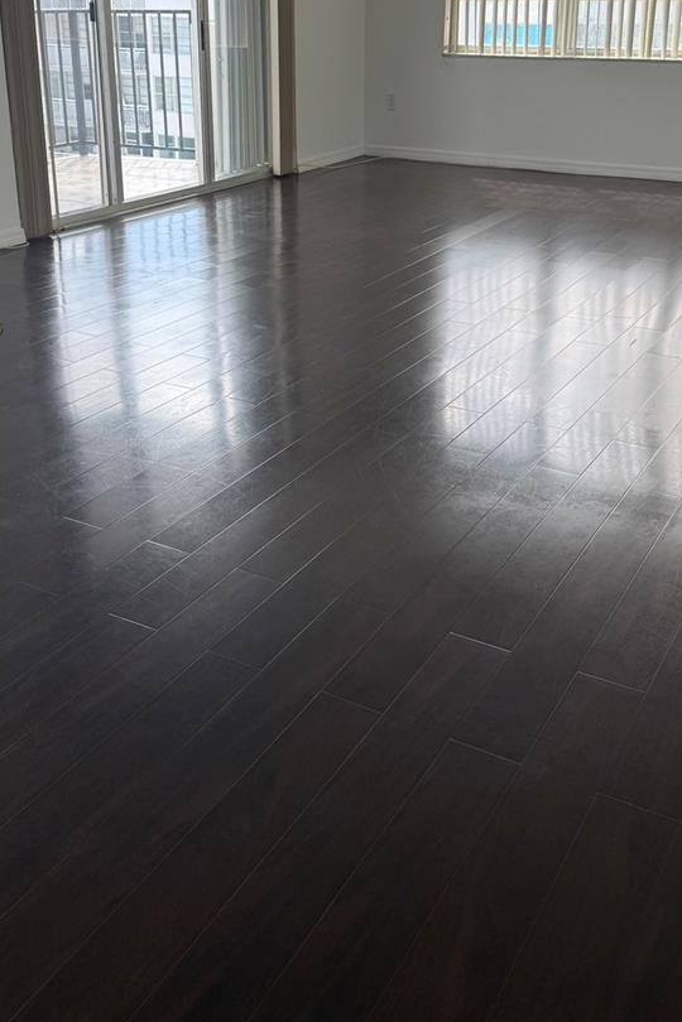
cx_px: 336
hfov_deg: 35.9
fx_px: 1051
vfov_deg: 50.8
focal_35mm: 37
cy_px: 329
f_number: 1.78
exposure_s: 1/632
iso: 80
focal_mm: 6.76
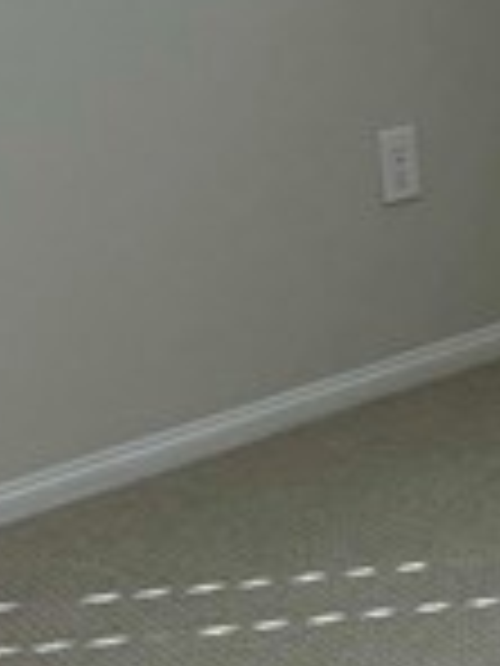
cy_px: 81
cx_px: 1369
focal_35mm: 166
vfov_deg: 11.8
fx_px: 3197
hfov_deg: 8.0
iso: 80
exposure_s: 1/336
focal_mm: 6.76
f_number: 1.78
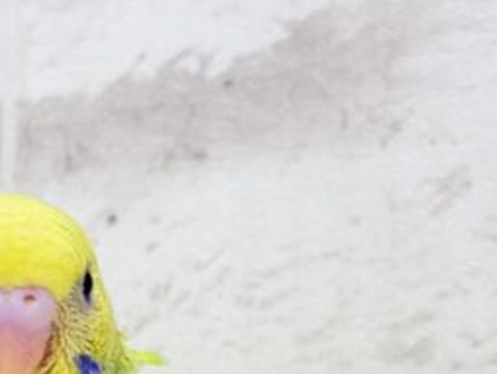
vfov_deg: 11.1
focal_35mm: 131
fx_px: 1883
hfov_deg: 15.0
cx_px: 198
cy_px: 464
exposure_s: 1/50
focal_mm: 5.96
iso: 32
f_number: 1.6
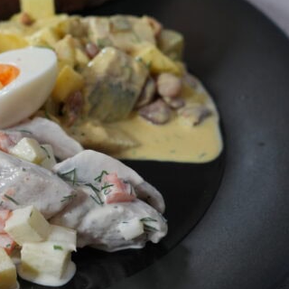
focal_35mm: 153
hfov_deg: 11.2
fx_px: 1445
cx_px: -42
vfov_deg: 11.4
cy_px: 140
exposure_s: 1/160
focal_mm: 50
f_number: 4
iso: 1250
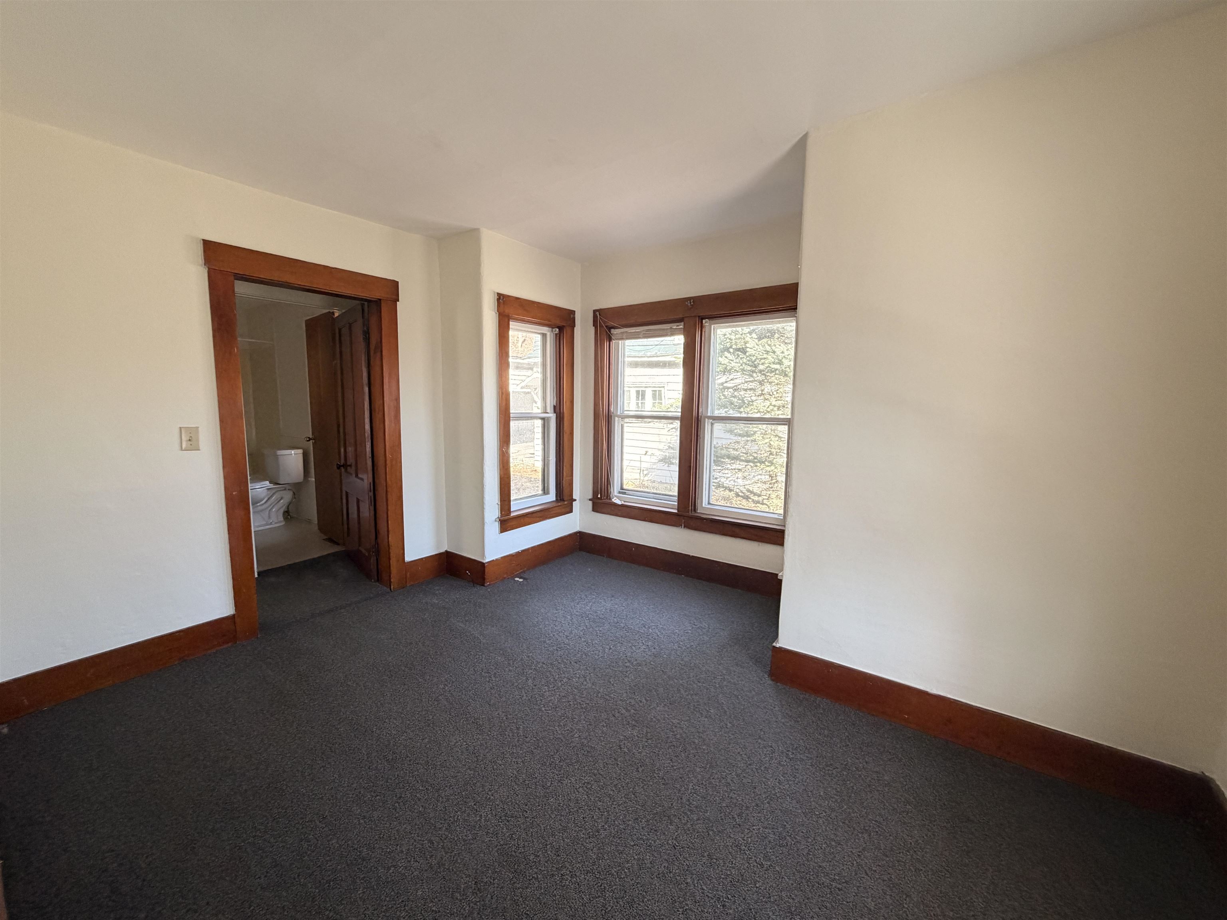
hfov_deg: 102.1
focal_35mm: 14
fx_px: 496
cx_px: 614
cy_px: 460
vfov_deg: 85.7
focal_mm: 2.22
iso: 200
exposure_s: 1/121
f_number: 2.2
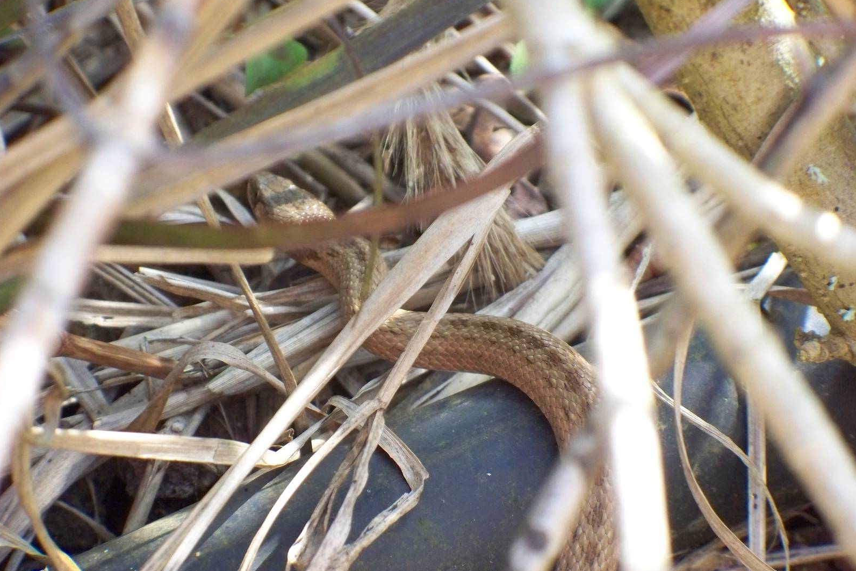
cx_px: 427
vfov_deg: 7.3
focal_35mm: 188
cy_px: 282
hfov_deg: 10.9
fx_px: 4470
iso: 400
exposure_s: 1/200
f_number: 5.1
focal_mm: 37.7
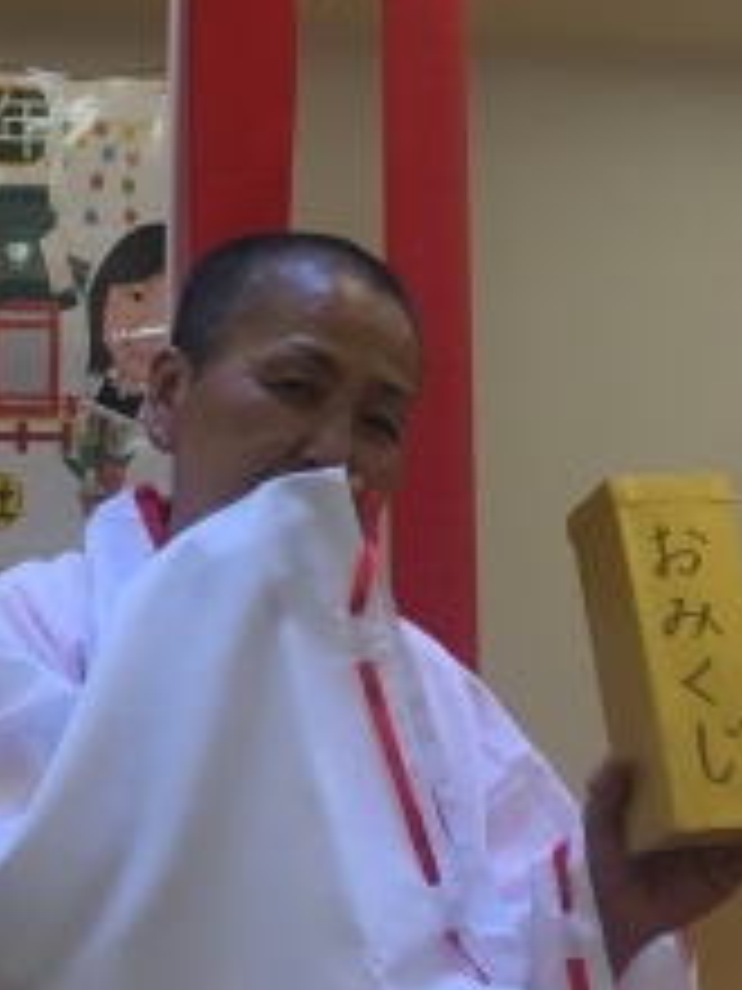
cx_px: 43
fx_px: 1886
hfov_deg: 21.6
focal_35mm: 66
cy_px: 320
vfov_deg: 29.2
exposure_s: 1/30
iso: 50
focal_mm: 4.15
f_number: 2.2
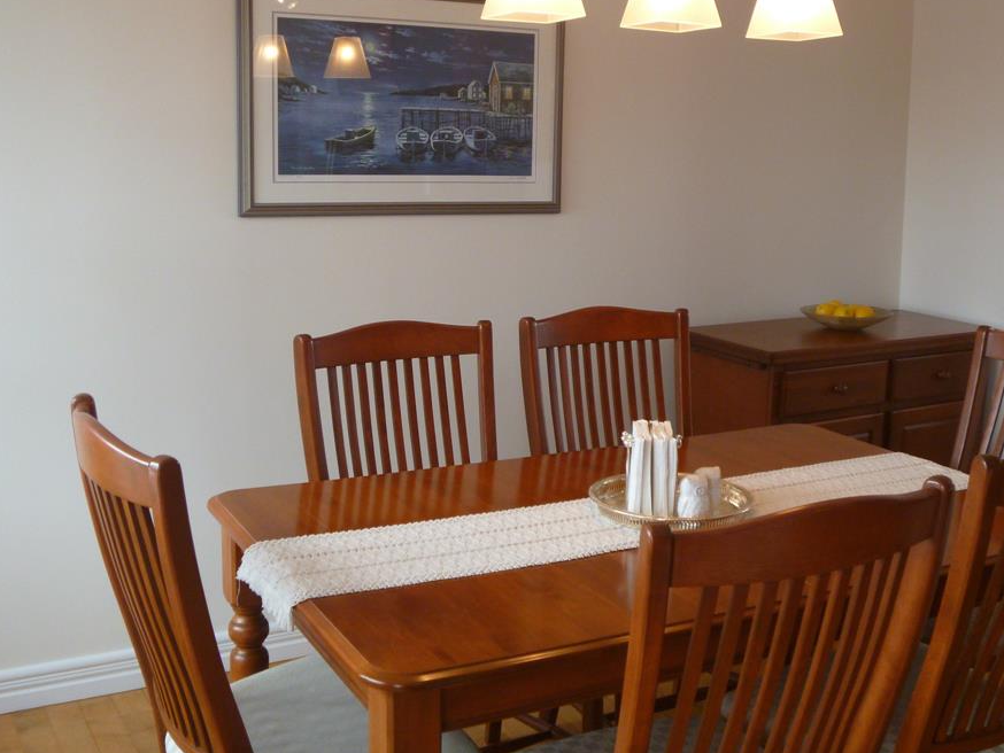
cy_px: 359
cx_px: 545
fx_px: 1189
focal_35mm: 41
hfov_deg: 45.7
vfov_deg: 35.1
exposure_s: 1/30
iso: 200
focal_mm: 6.3
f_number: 3.5
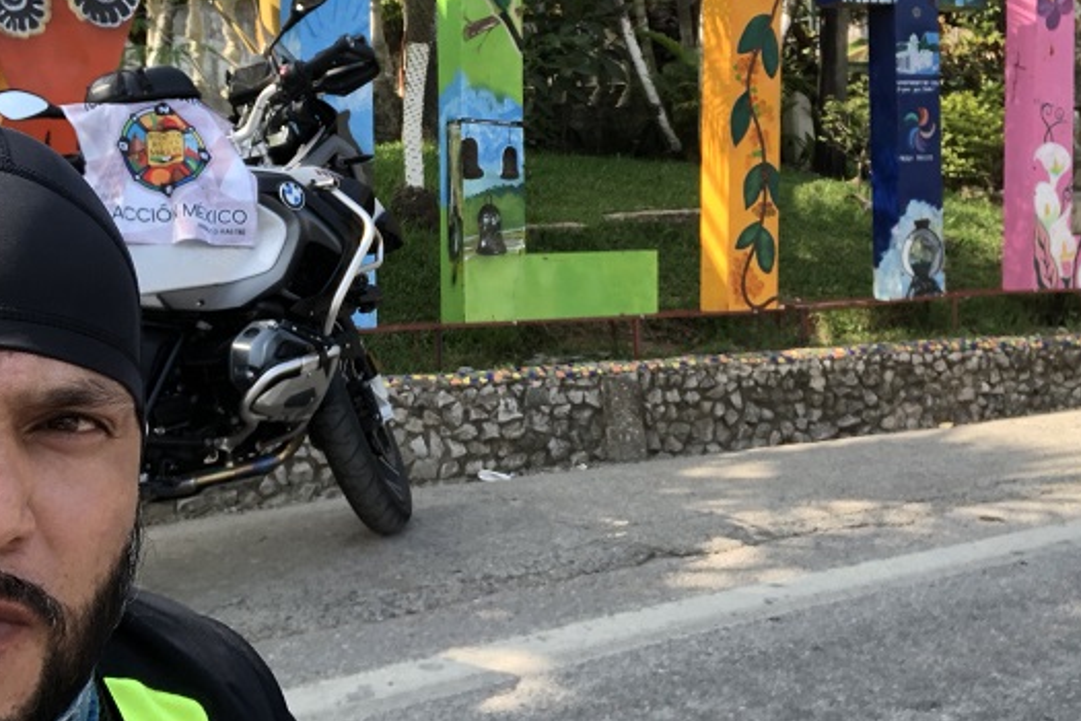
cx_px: 552
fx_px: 1471
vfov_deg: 27.4
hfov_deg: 40.3
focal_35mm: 49
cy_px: 268
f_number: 2.2
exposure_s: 1/130
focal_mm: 2.87
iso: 20
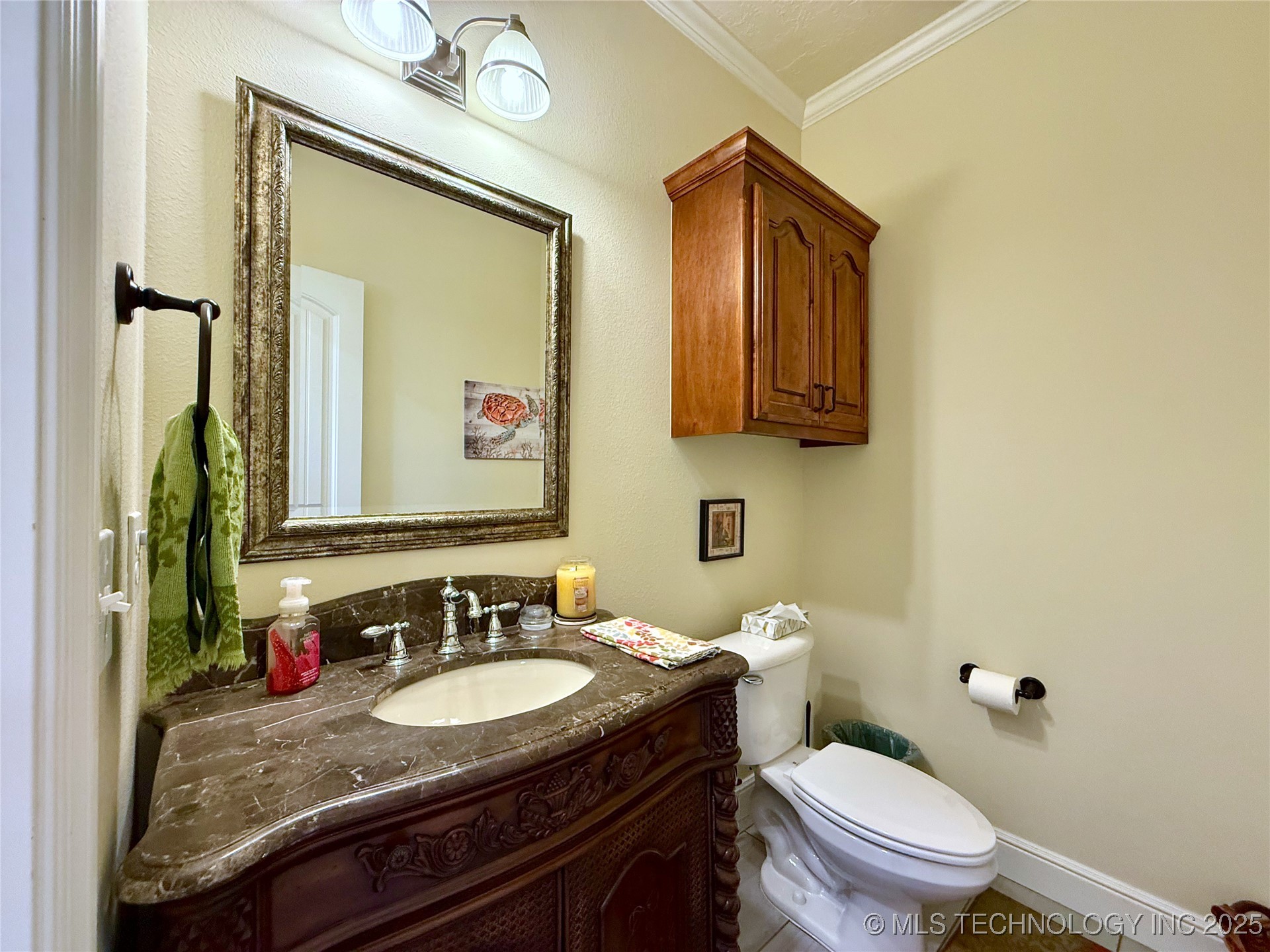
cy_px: 476
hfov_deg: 102.1
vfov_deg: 85.7
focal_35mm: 14
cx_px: 635
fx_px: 514
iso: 320
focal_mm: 2.22
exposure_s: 1/60
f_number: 2.2
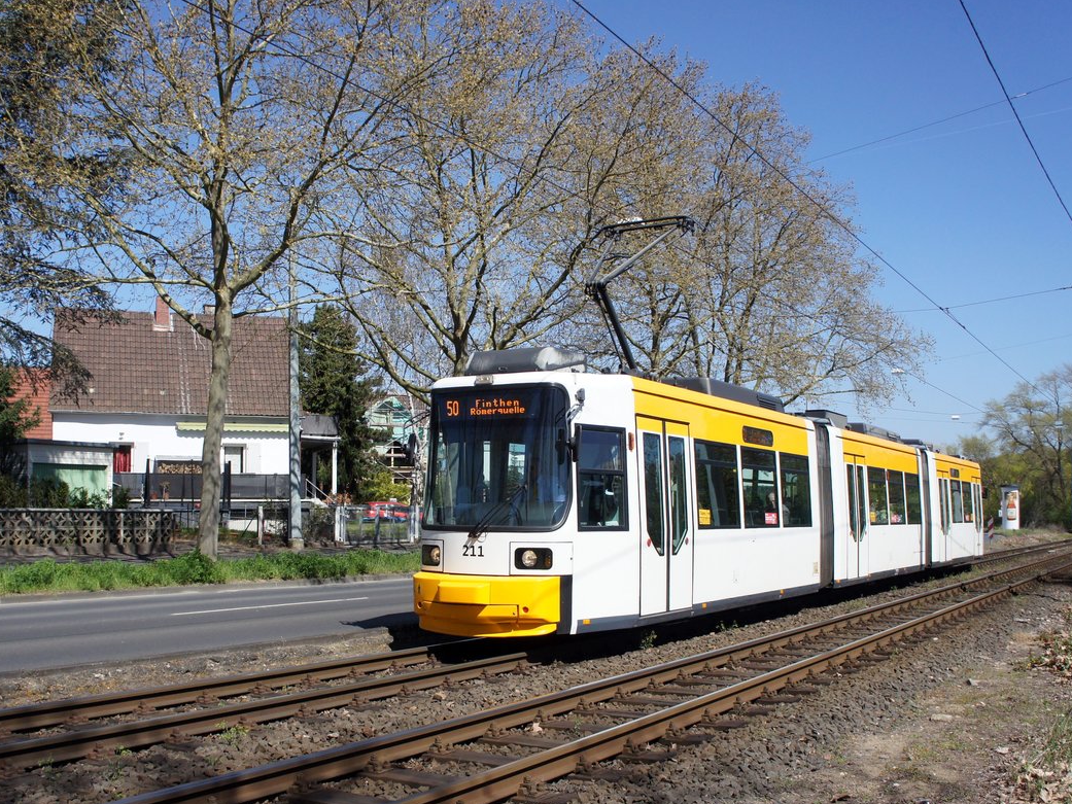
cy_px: 405
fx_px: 977
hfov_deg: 57.4
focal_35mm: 32
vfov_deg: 44.7
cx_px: 591
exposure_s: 1/2000
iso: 400
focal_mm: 19
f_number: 5
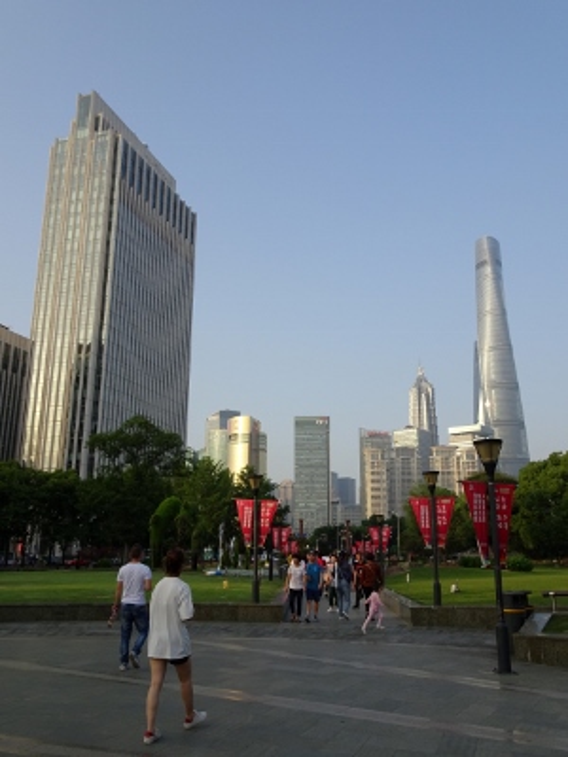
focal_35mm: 29
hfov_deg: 48.2
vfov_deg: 61.7
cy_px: 378
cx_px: 284
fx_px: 634
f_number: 3.5
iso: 80
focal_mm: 4.92
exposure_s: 1/400
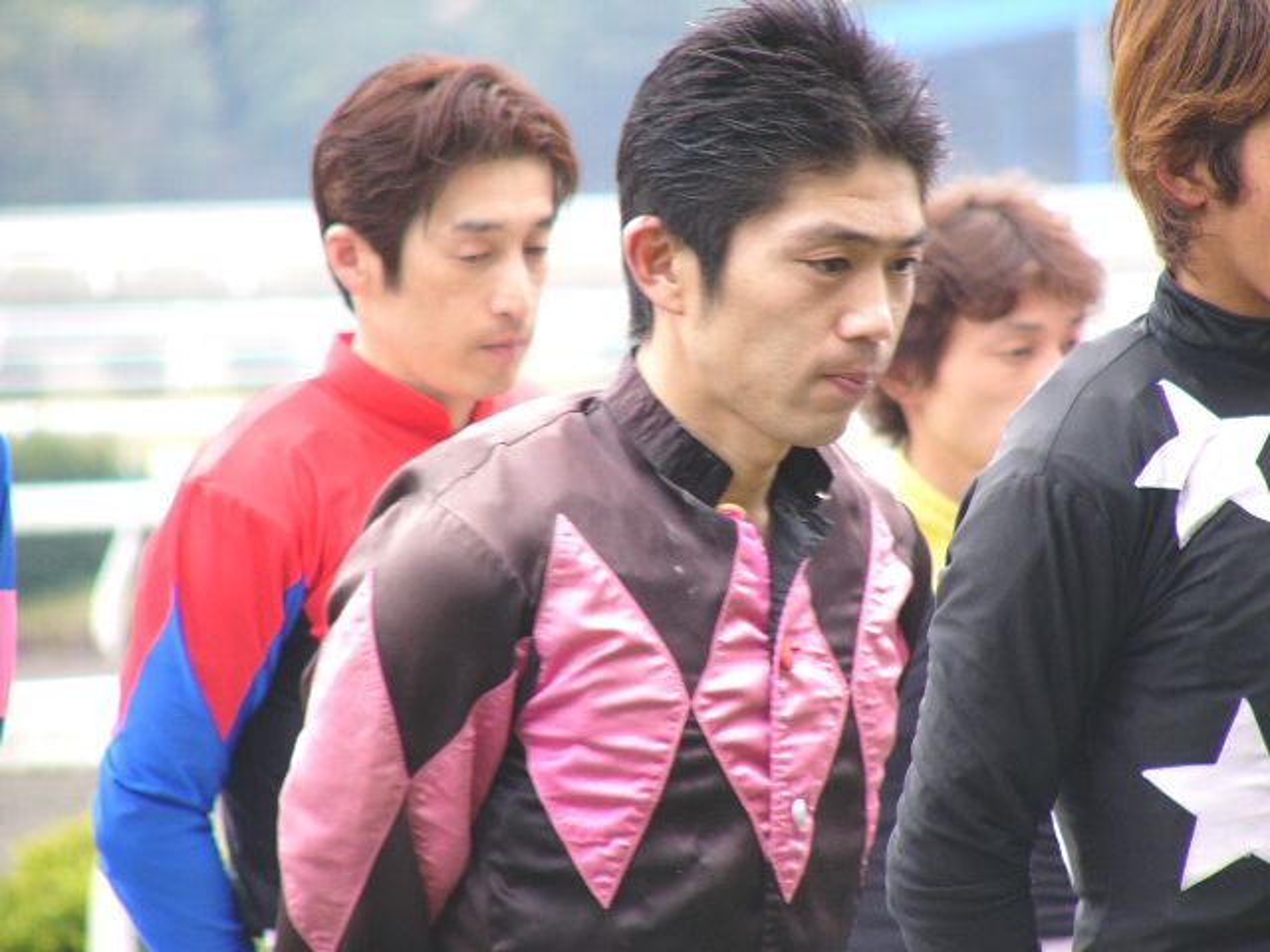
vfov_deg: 3.4
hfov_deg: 4.6
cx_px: 635
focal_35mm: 432
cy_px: 476
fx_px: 15849
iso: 50
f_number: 3.7
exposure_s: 1/80
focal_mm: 72
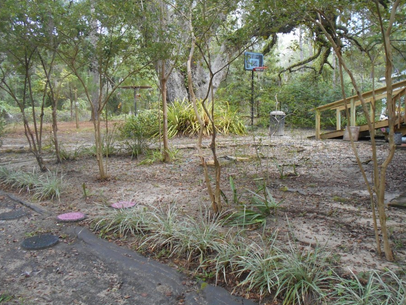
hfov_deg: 59.9
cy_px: 141
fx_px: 352
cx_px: 215
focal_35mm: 30
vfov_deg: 46.8
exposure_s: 1/250
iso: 280
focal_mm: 4.6
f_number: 3.2
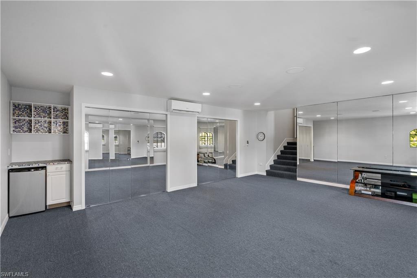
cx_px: 208
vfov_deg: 73.7
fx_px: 185
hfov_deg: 96.8
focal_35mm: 16
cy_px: 139
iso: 400
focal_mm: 16
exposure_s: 1/6
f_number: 8
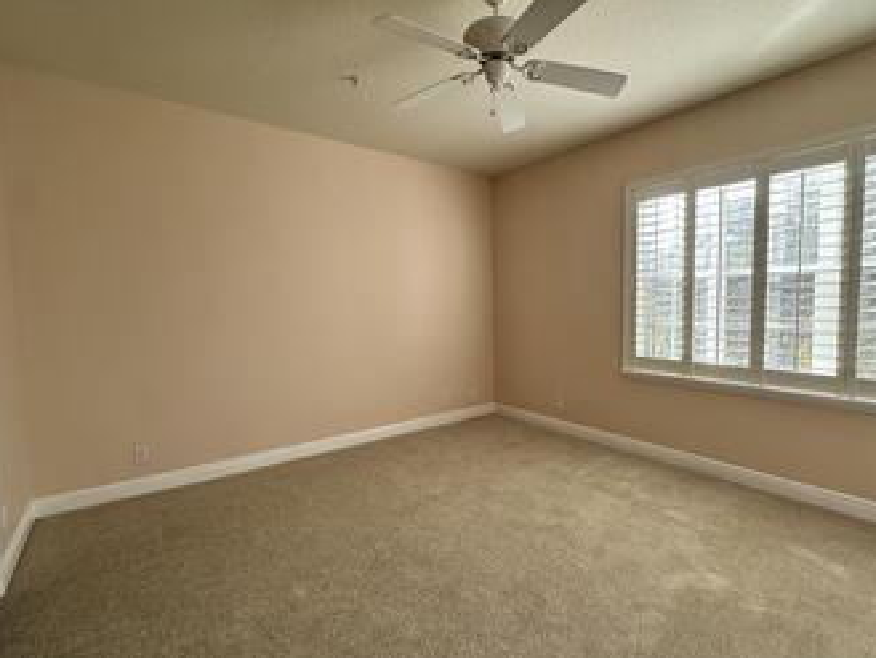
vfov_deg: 74.8
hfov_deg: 90.7
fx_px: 430
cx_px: 482
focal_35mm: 17
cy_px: 330
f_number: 2.2
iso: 40
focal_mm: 2.22
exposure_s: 1/100
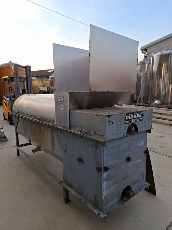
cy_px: 115
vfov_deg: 73.9
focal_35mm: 23
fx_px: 152
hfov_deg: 58.9
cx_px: 86
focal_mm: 5.54
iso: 50
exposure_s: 1/559
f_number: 1.8
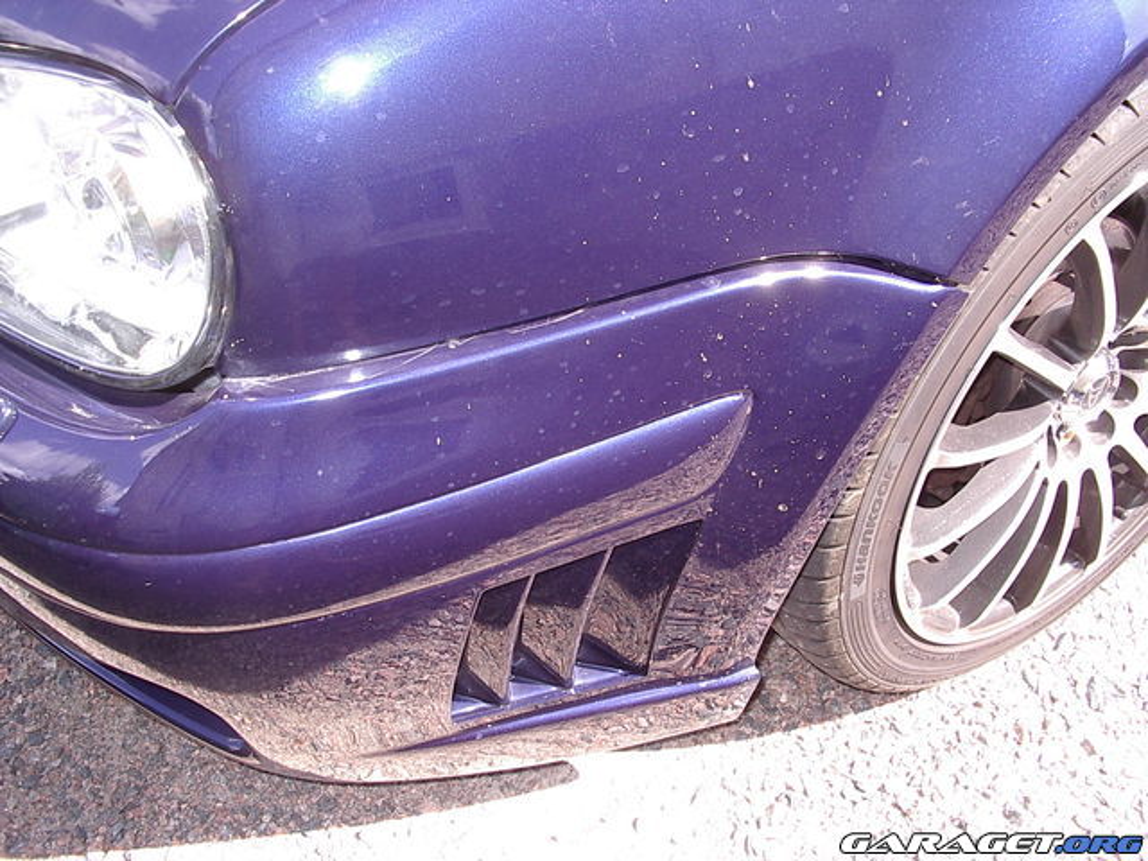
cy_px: 430
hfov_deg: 49.0
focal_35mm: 38
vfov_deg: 37.7
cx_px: 574
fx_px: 1260
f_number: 4.8
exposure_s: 1/60
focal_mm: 5.8
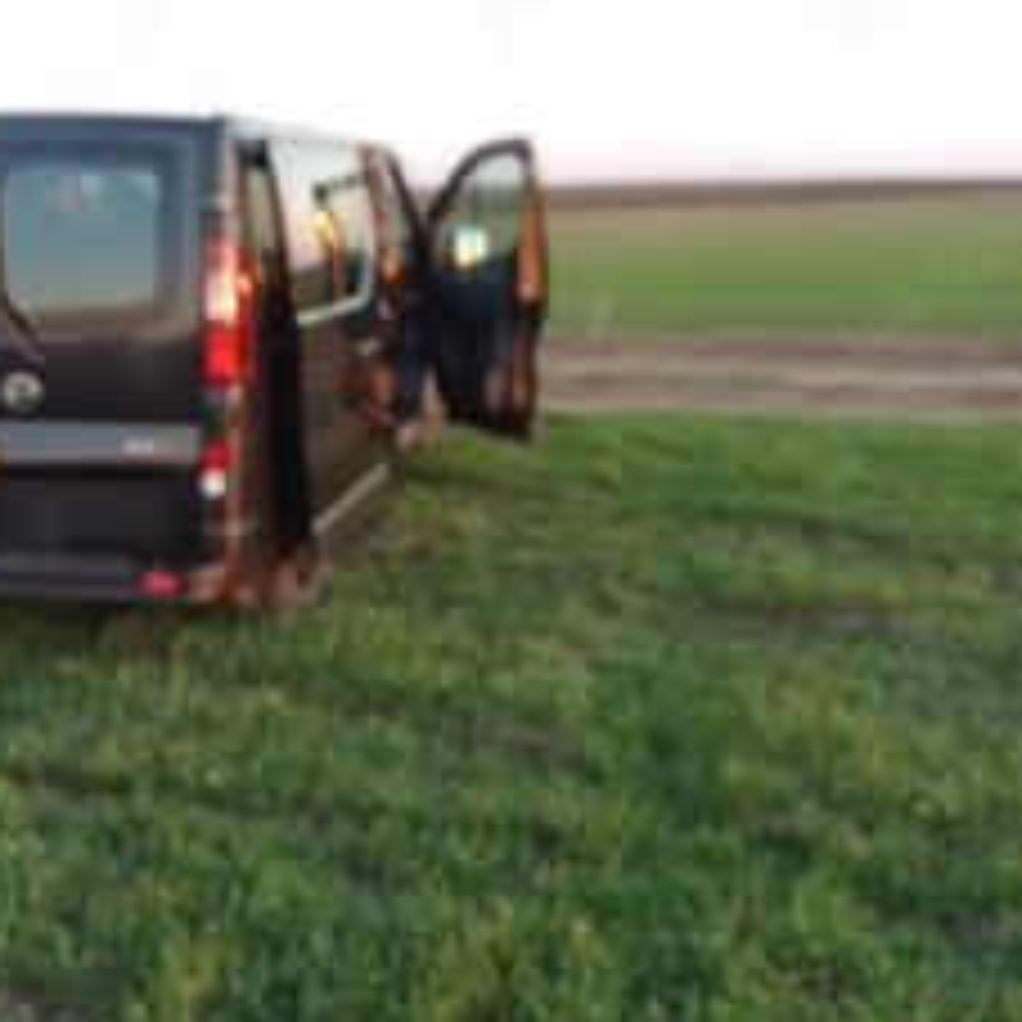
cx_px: 360
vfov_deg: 42.1
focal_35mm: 39
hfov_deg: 42.4
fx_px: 1303
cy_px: 320
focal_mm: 4.65
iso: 80
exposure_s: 1/101
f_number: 1.8
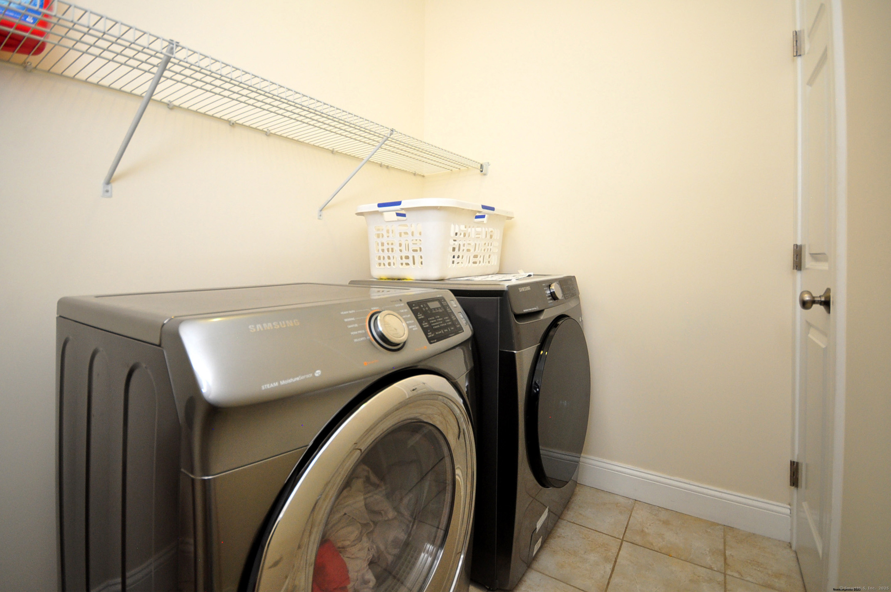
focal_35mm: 15
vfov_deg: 77.2
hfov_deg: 100.5
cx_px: 446
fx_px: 371
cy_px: 296
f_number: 4
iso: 640
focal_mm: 10
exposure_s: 1/60
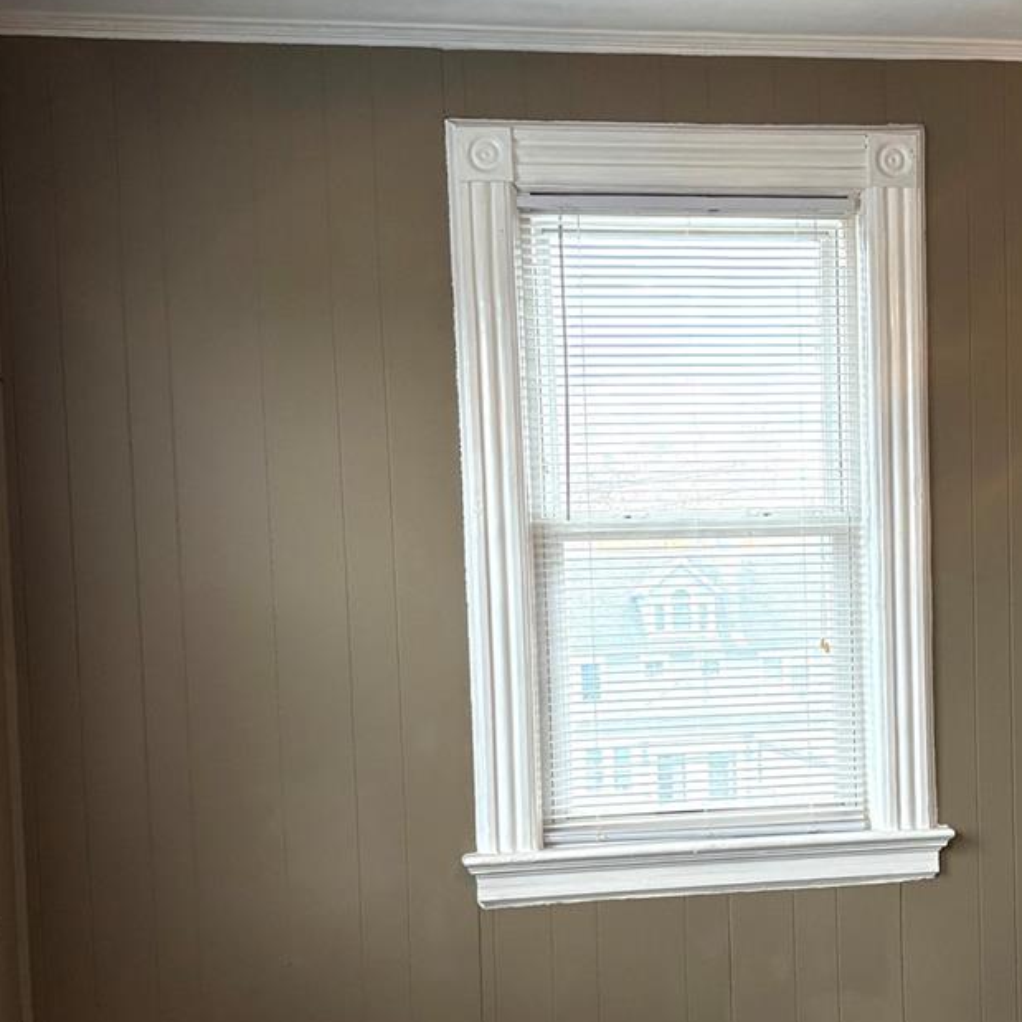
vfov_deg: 29.7
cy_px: 717
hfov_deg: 29.6
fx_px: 1904
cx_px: 755
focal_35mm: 57
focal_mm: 5.96
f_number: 1.6
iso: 250
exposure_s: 1/120
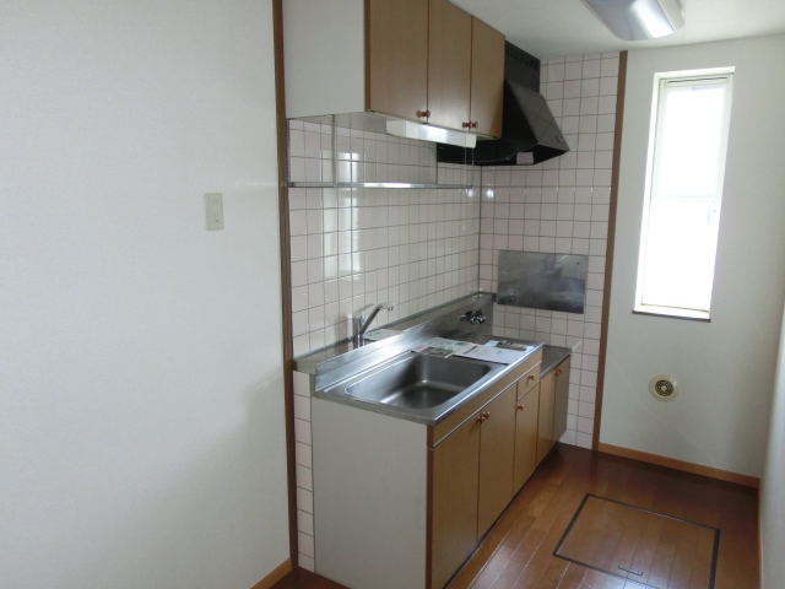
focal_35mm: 25
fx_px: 567
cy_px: 294
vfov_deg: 54.9
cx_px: 392
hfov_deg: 69.4
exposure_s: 1/40
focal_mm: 4.4
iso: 400
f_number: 3.3
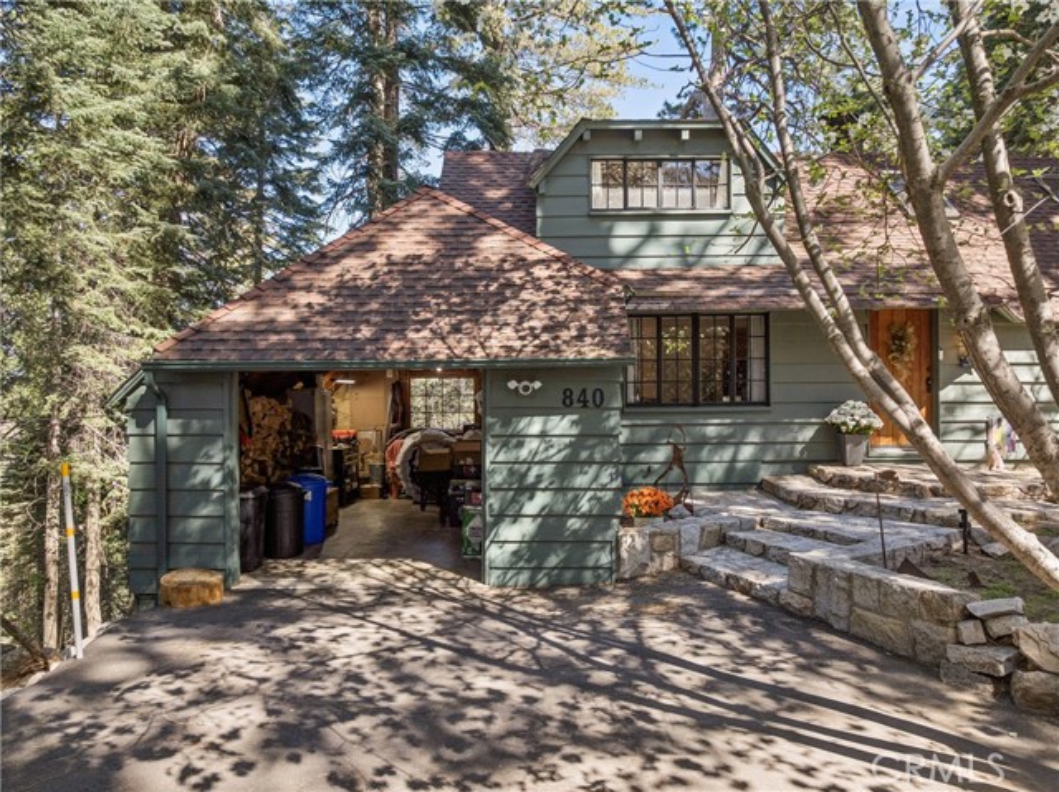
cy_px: 396
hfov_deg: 71.6
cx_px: 530
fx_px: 734
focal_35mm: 24
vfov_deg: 56.8
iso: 100
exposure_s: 1/15
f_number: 2.8
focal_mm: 12.3
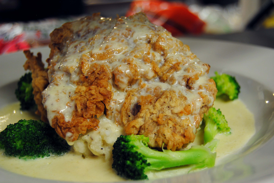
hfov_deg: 35.0
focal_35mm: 57
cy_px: 92
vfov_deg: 23.8
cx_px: 137
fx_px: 434
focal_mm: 38
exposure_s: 1/30
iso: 280
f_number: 4.8
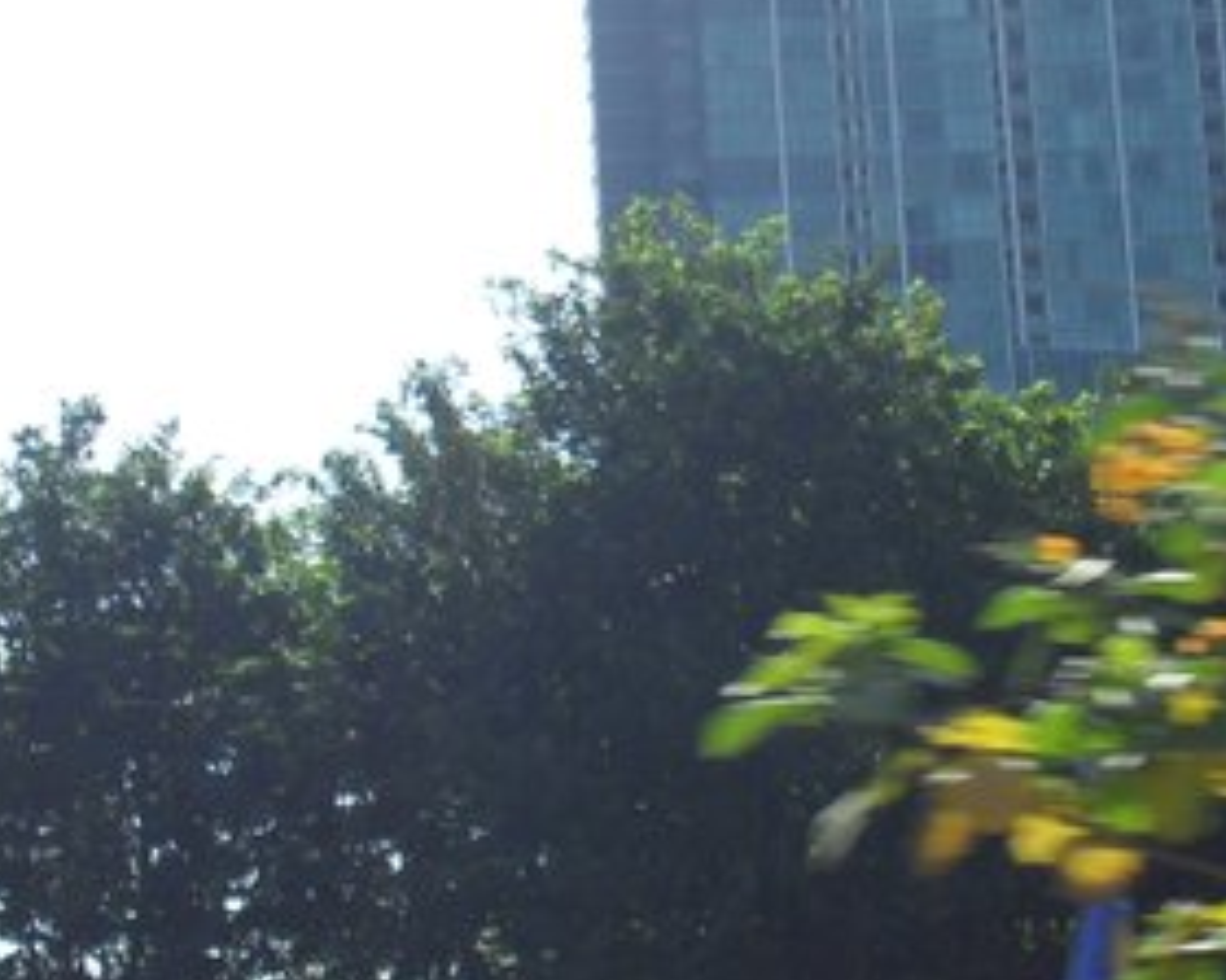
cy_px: 578
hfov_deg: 18.0
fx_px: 3846
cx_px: 880
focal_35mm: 106
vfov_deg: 14.5
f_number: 8
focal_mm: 6.2
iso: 100
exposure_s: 1/200
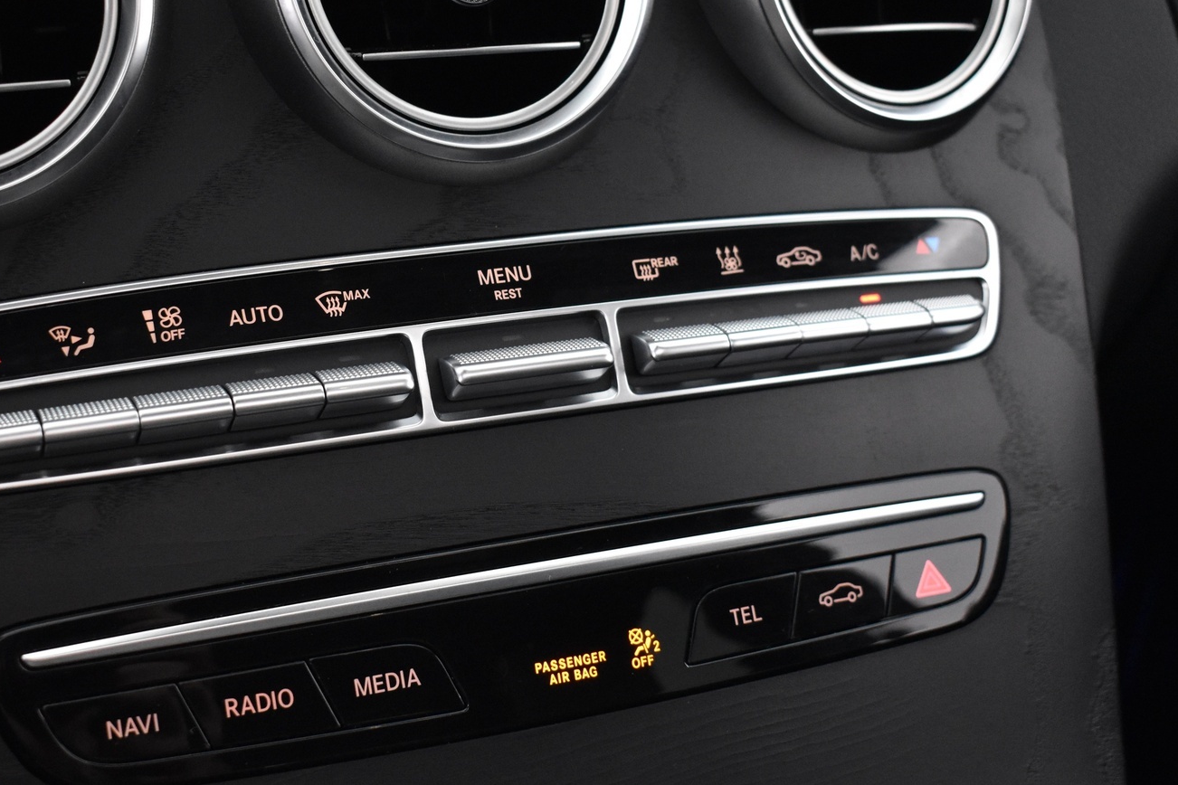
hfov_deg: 35.5
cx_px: 450
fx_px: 1832
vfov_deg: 24.2
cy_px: 414
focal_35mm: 56
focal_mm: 30
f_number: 4.2
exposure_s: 1/40
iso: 3200
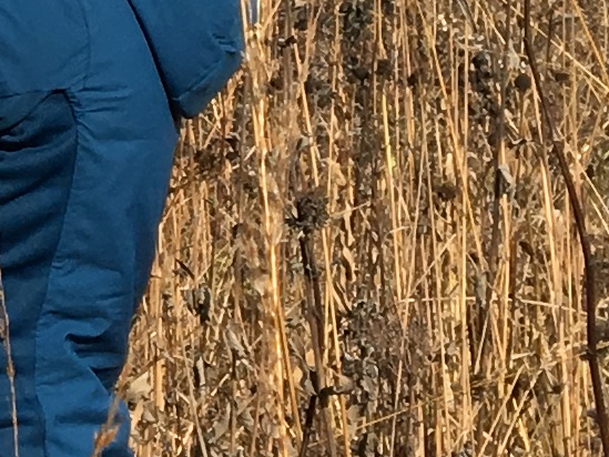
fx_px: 3748
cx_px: -879
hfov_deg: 8.5
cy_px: -213
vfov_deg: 6.9
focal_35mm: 213
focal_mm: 4.15
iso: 25
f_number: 2.2
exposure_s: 1/1350
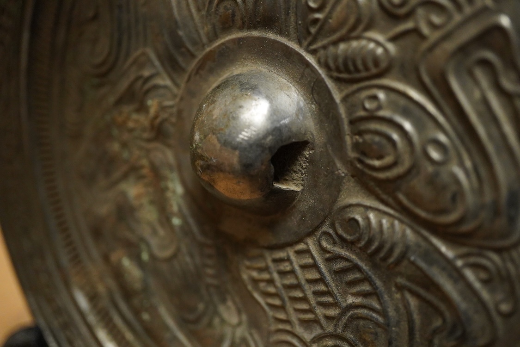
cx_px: 260
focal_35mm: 45
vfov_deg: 29.9
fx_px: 650
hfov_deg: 43.6
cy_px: 174
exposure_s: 1/320
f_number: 3.5
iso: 3200
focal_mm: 30
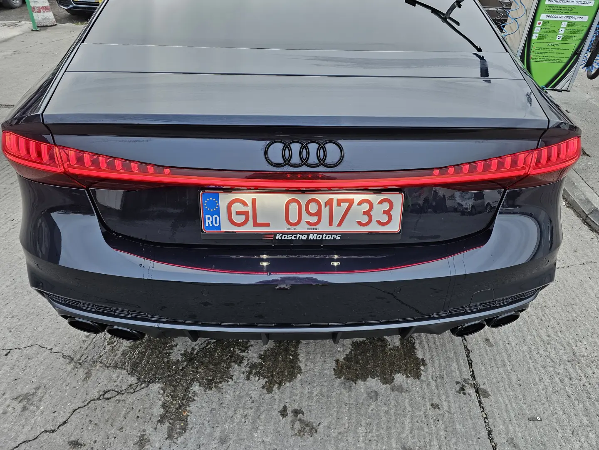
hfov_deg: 73.9
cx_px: 300
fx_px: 398
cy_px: 225
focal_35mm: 23
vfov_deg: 58.9
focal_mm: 6.3
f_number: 1.7
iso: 125
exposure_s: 1/50
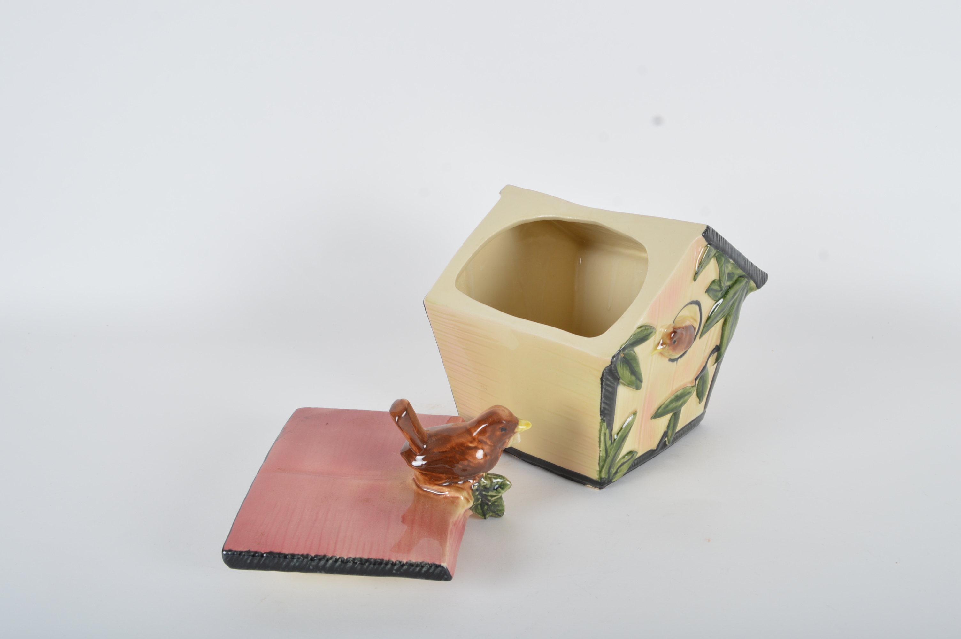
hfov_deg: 57.3
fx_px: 880
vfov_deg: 39.9
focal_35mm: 33
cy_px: 320
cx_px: 480
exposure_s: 1/200
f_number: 11
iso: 100
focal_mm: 22
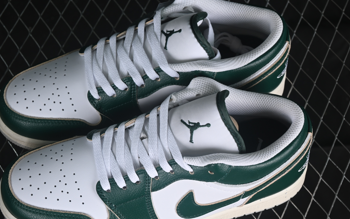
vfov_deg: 14.4
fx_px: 868
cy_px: 121
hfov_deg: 22.8
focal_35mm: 91
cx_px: 153
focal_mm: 50
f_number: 7.1
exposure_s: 1/60
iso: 160
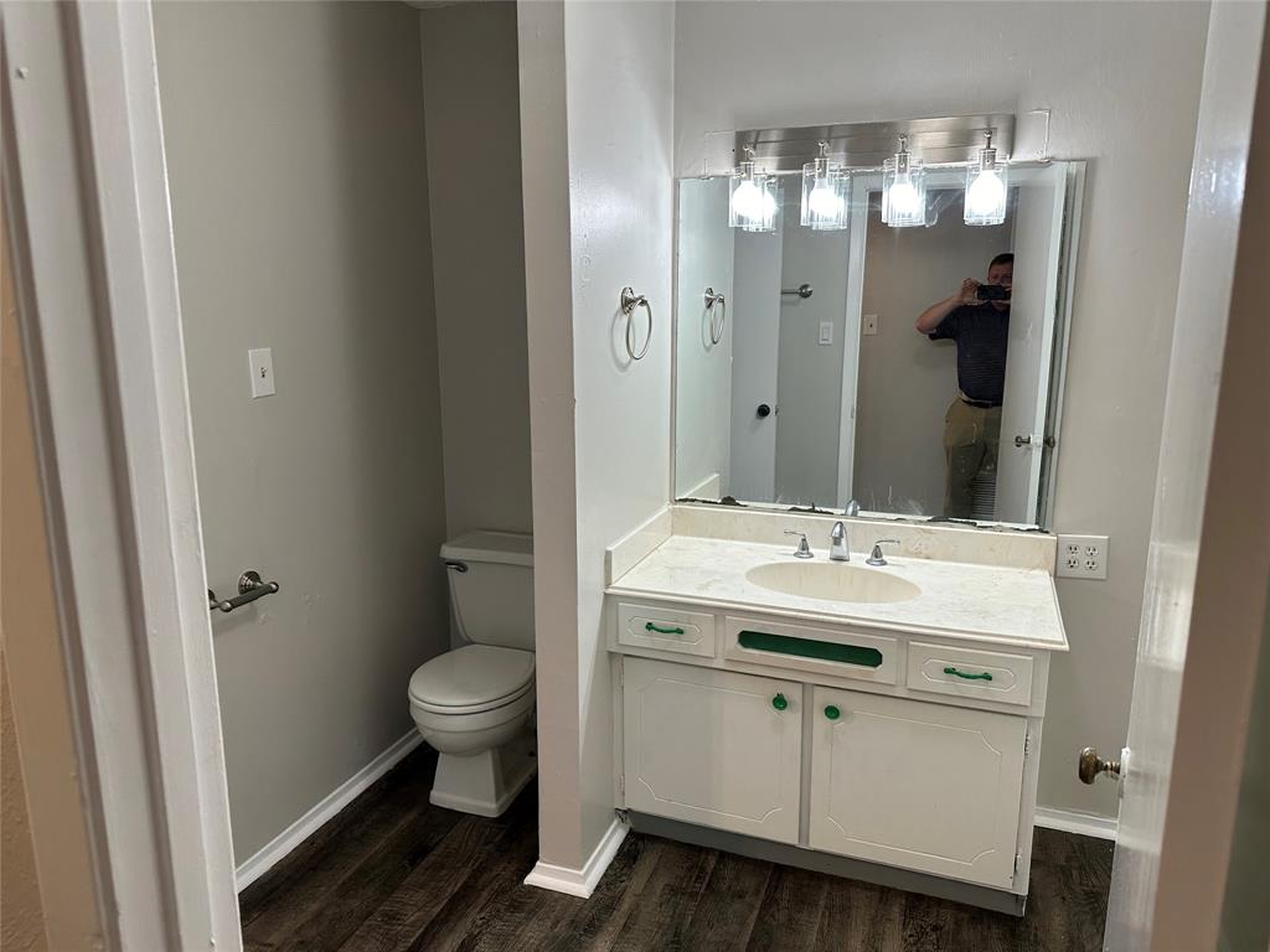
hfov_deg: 71.6
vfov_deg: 56.8
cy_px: 476
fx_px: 881
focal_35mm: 24
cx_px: 635
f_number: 1.78
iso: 160
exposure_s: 1/120
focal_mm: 6.86
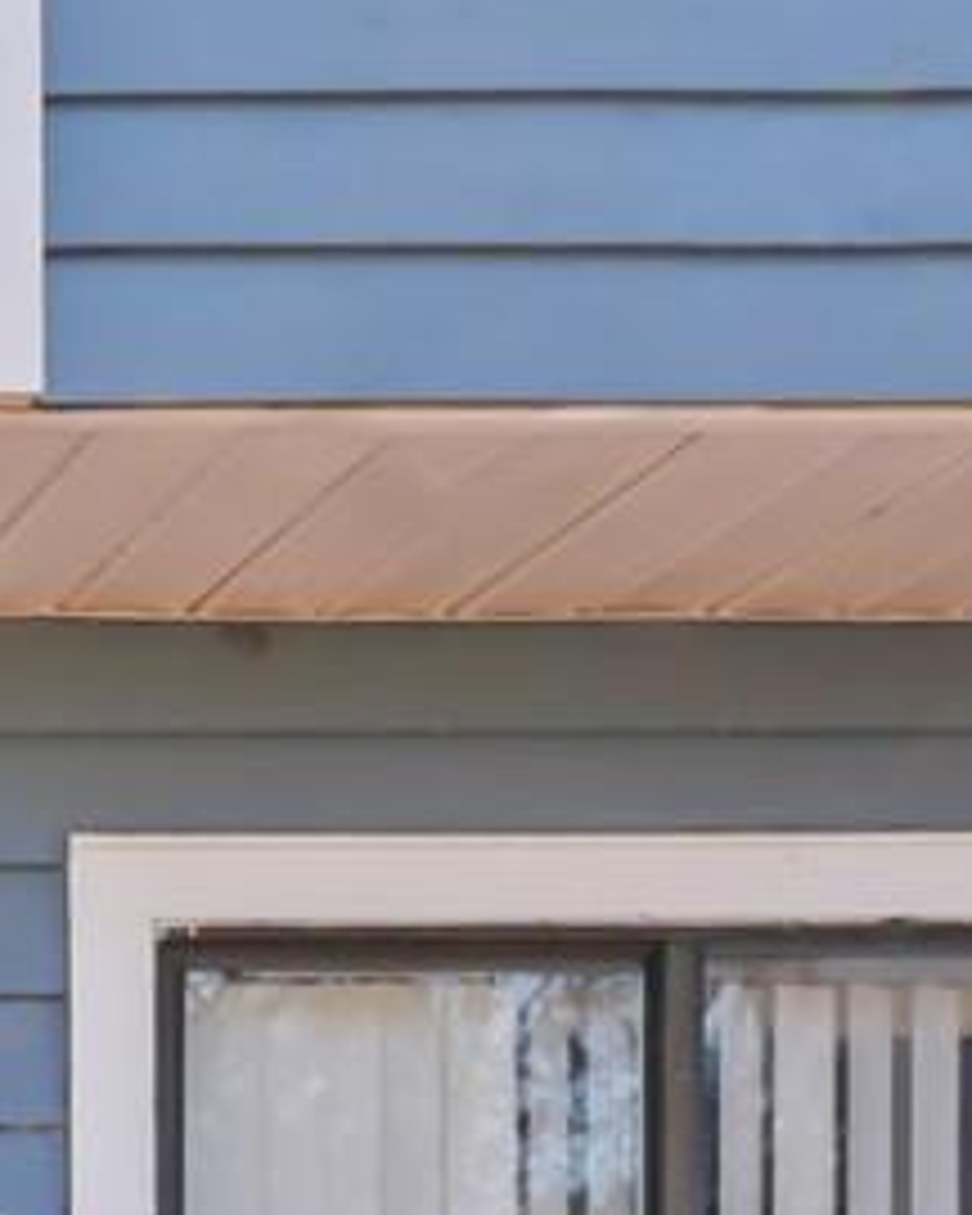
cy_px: 1674
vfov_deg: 20.9
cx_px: -981
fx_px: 2913
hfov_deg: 15.2
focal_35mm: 81
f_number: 5.6
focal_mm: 7
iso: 200
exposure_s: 1/200
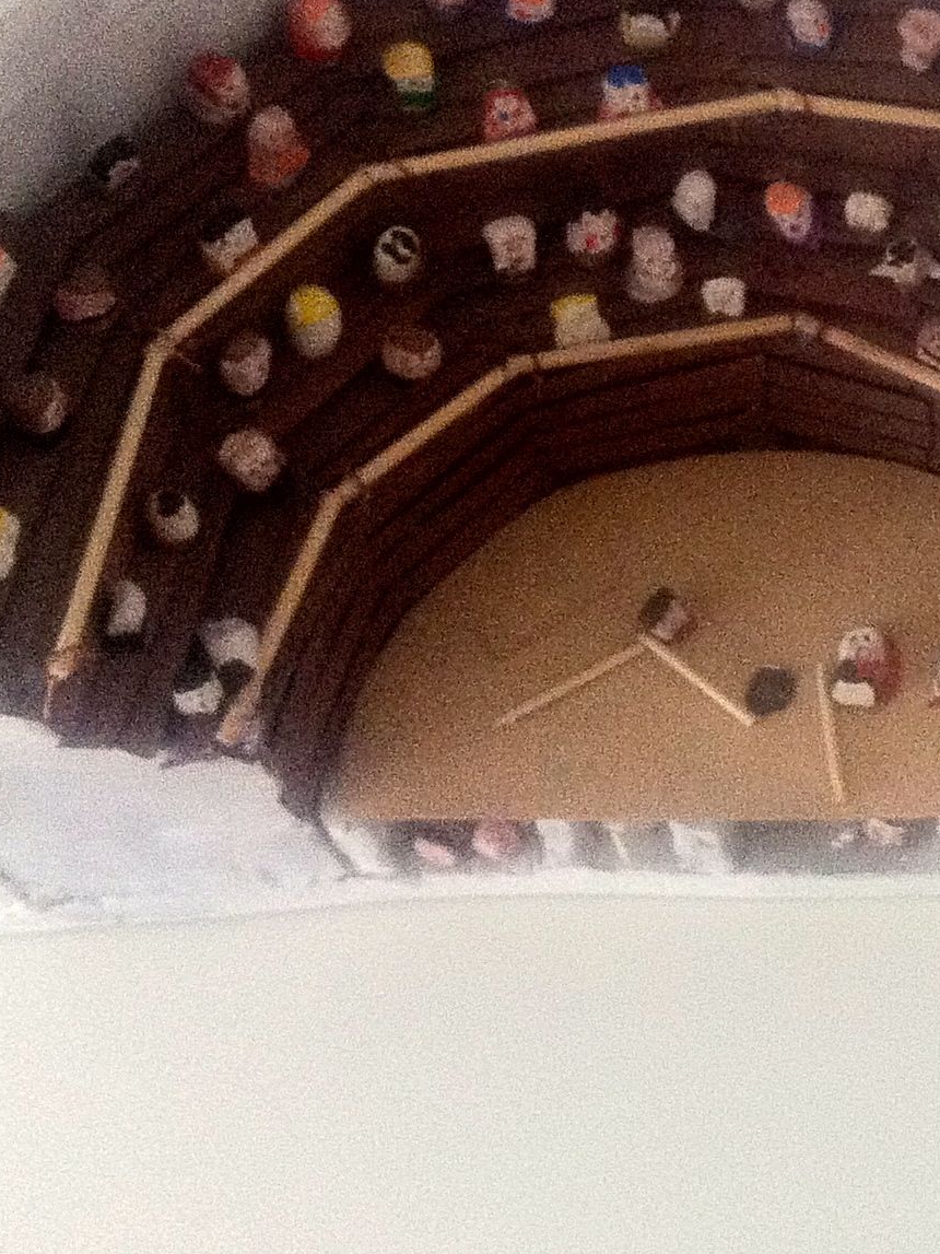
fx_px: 2861
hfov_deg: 17.9
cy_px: 494
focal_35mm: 79
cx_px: 1077
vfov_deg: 24.7
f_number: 2.8
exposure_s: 1/15
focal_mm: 3.85
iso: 400
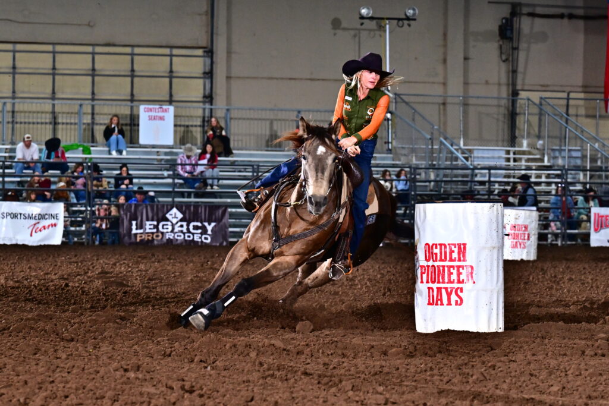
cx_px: 304
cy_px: 203
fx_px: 2487
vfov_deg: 9.3
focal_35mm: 147
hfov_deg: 14.0
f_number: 5.6
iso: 1250
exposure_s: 1/250
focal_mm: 98
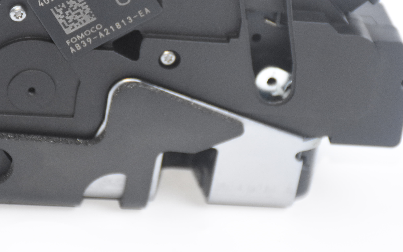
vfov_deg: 6.0
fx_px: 2392
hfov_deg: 9.6
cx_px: 177
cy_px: 54
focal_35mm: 218
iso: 1800
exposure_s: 1/250
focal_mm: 95
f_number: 5.3
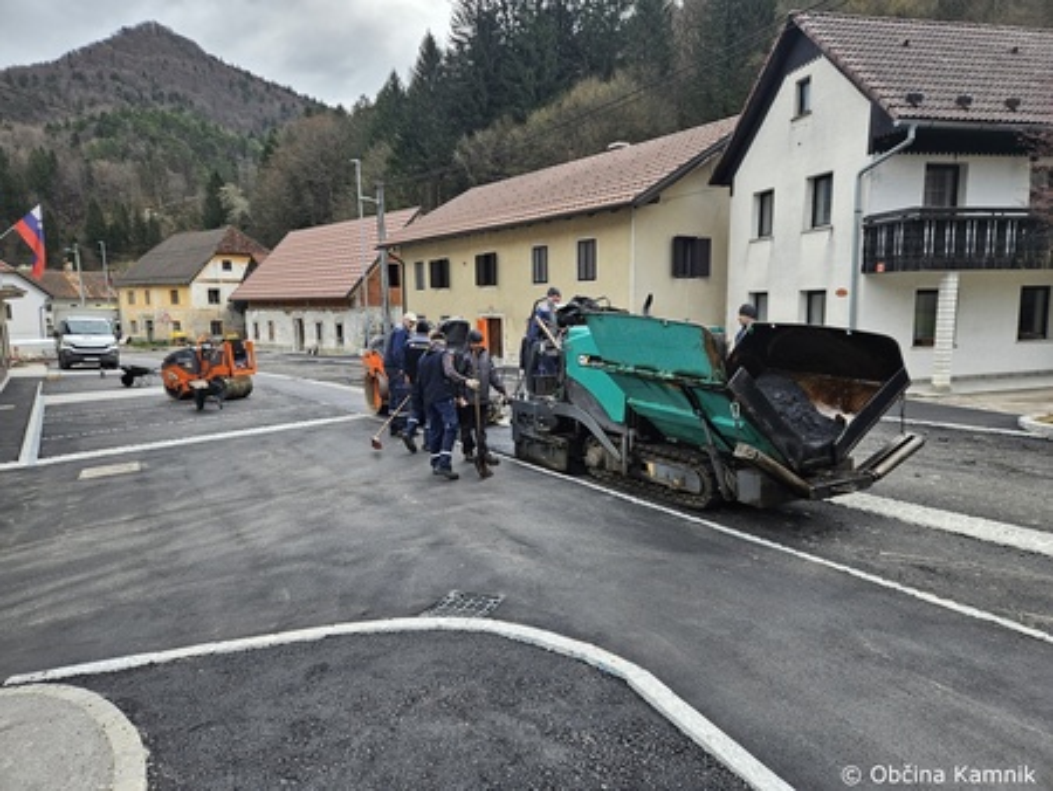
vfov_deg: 58.9
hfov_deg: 73.9
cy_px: 396
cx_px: 526
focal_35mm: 23
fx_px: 700
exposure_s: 1/437
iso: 40
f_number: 1.8
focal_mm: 5.4
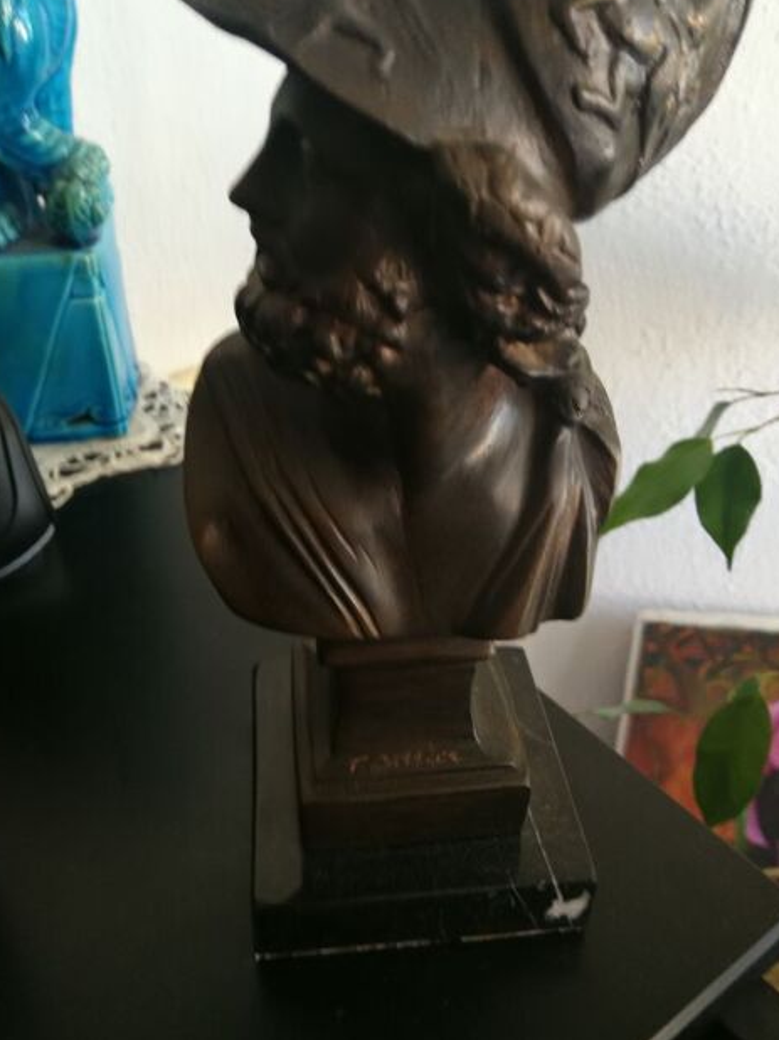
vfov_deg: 61.7
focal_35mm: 29
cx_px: 384
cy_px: 512
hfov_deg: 48.2
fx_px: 871
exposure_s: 1/25
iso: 400
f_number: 2.2
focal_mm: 3.95
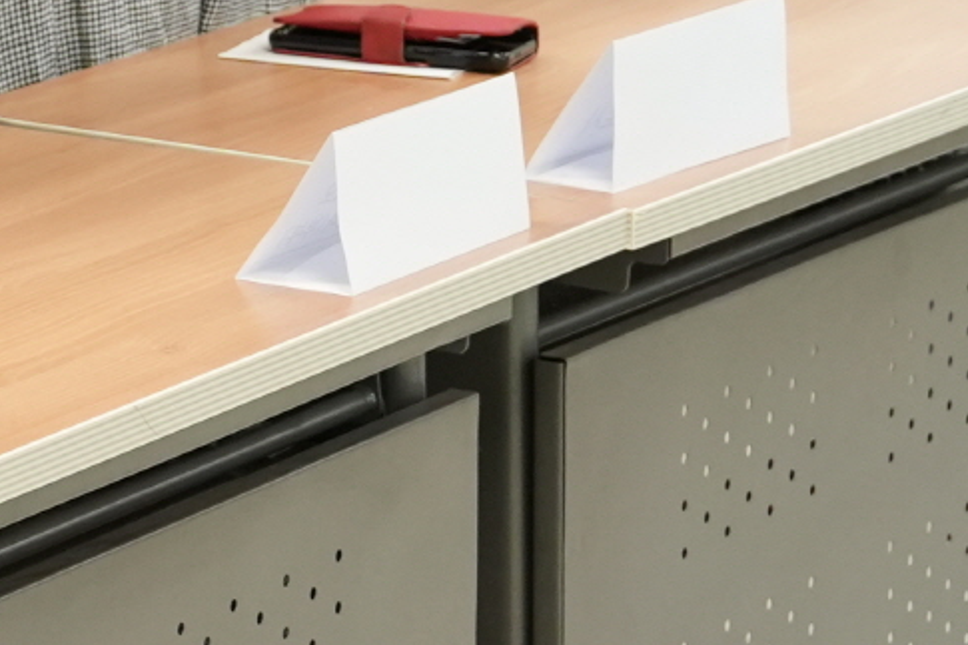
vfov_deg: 5.7
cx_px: -1128
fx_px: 6316
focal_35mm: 235
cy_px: -505
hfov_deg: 8.2
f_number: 4
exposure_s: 1/80
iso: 1250
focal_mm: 38
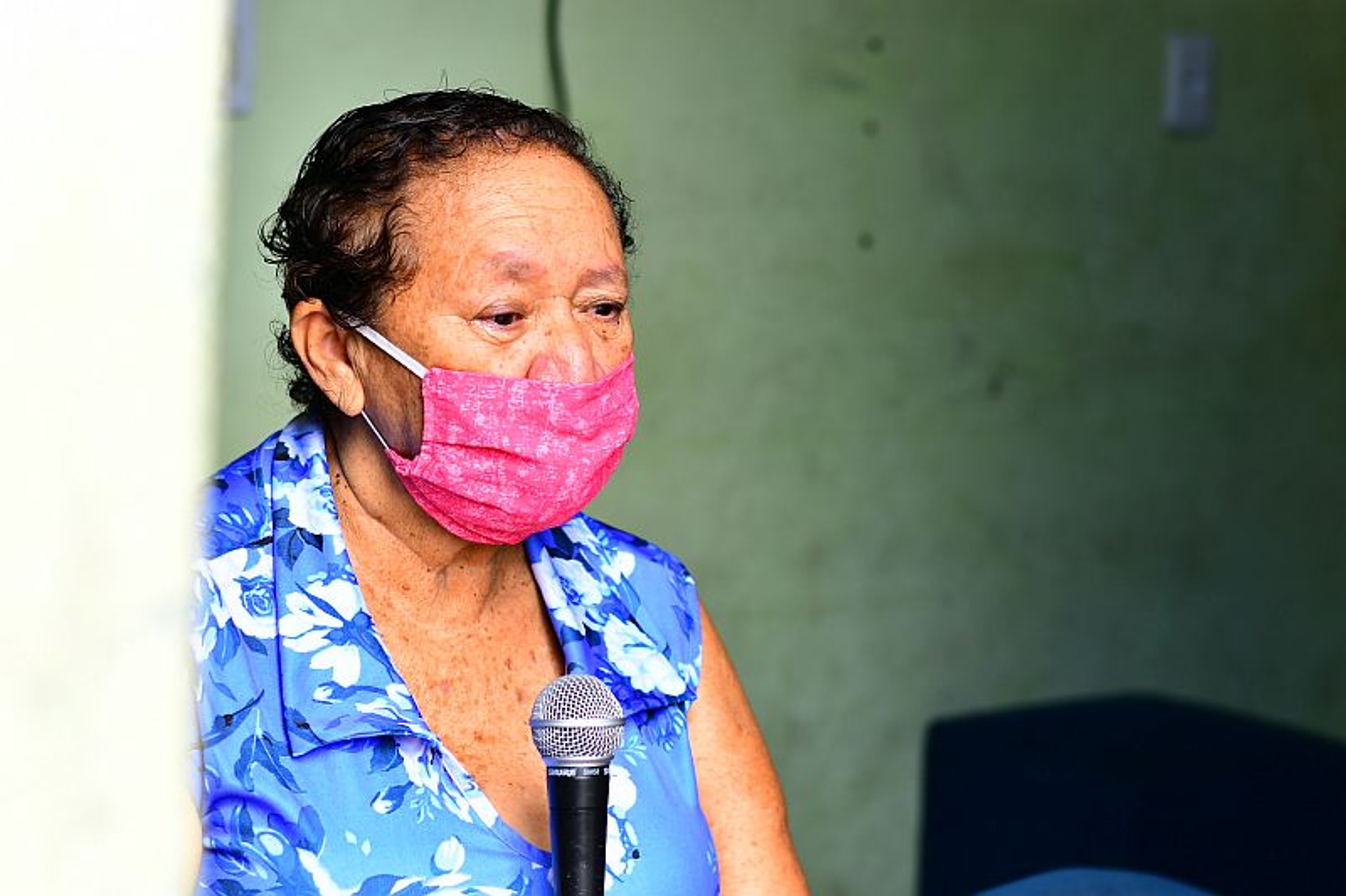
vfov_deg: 18.2
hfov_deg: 27.0
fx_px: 2803
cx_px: 673
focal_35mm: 75
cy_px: 448
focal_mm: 50
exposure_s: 1/200
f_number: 2.8
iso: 100
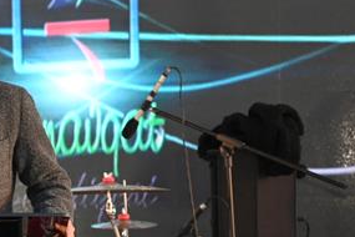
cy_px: 200
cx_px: -39
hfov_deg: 12.3
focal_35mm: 164
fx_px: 1617
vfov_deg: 8.3
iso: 250
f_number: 5
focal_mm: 65
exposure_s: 1/60
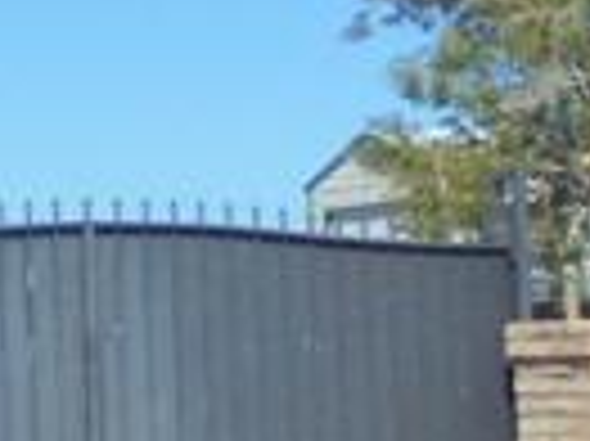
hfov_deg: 9.2
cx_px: -513
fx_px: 3474
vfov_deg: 7.3
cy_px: 243
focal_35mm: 204
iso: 100
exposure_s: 1/125
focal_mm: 4.6
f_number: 11.5
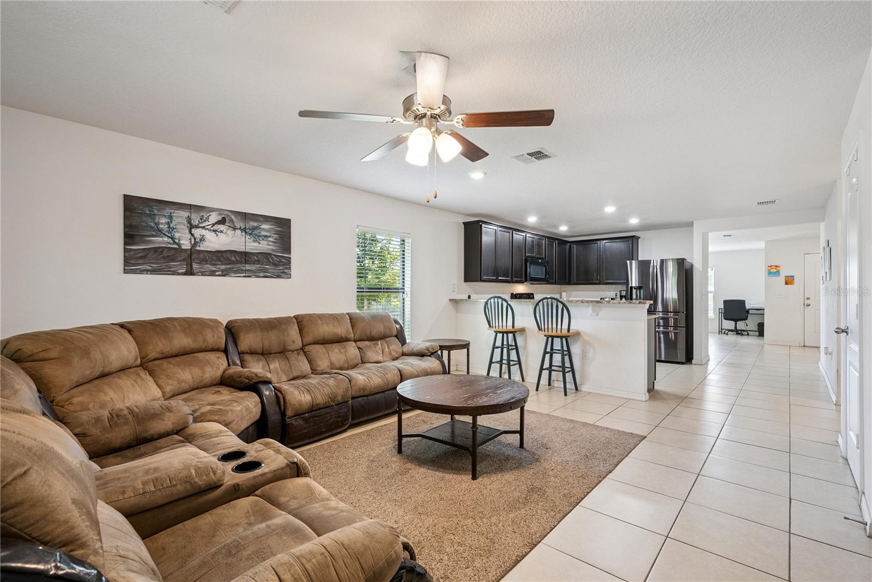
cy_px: 291
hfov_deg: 96.7
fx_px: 388
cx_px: 436
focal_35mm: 16
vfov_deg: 73.8
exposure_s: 1/50
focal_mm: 16
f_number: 9
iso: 2000
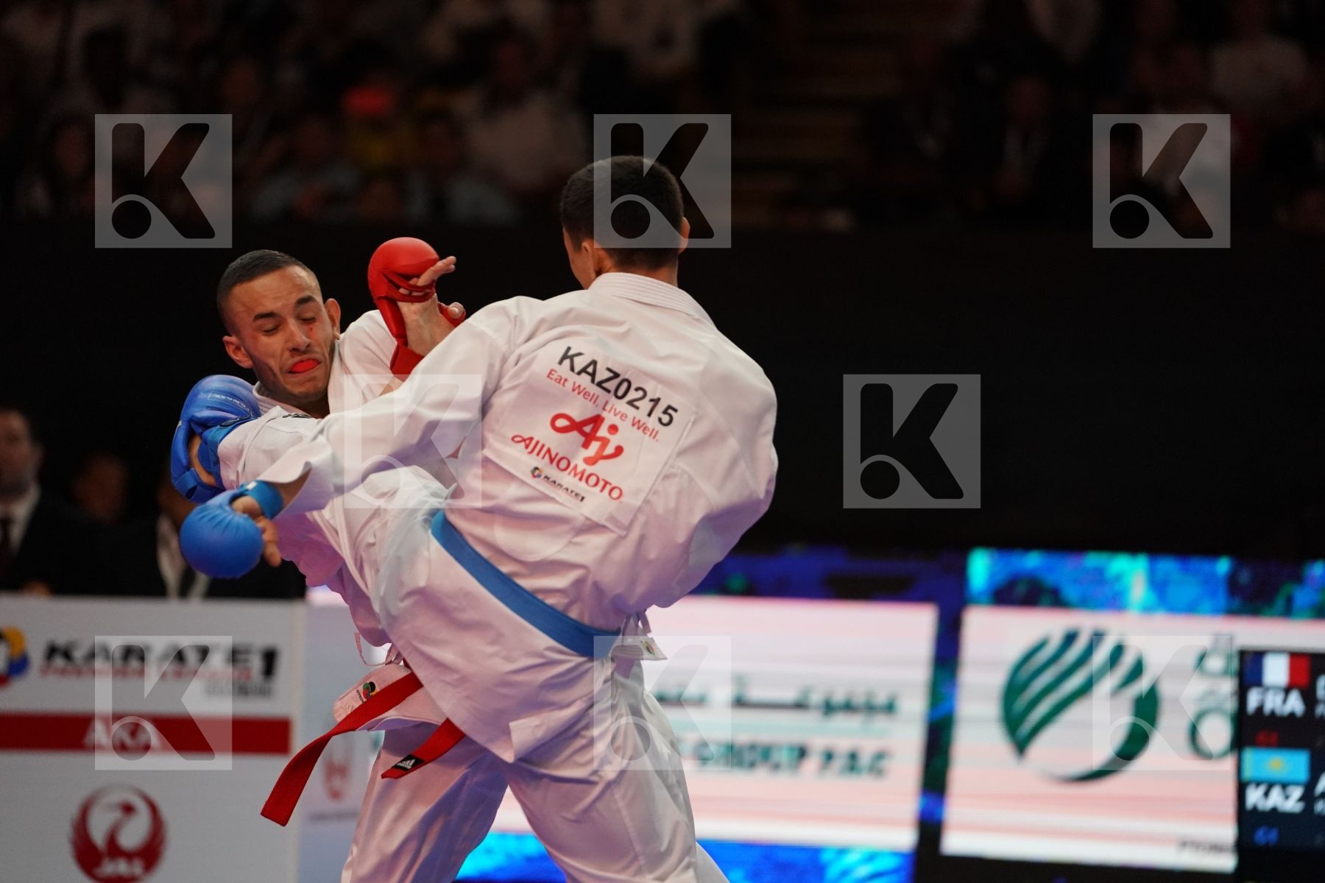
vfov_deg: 6.9
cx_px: 662
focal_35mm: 200
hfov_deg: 10.3
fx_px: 7361
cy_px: 442
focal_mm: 200
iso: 4000
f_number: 2.8
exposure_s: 1/1000
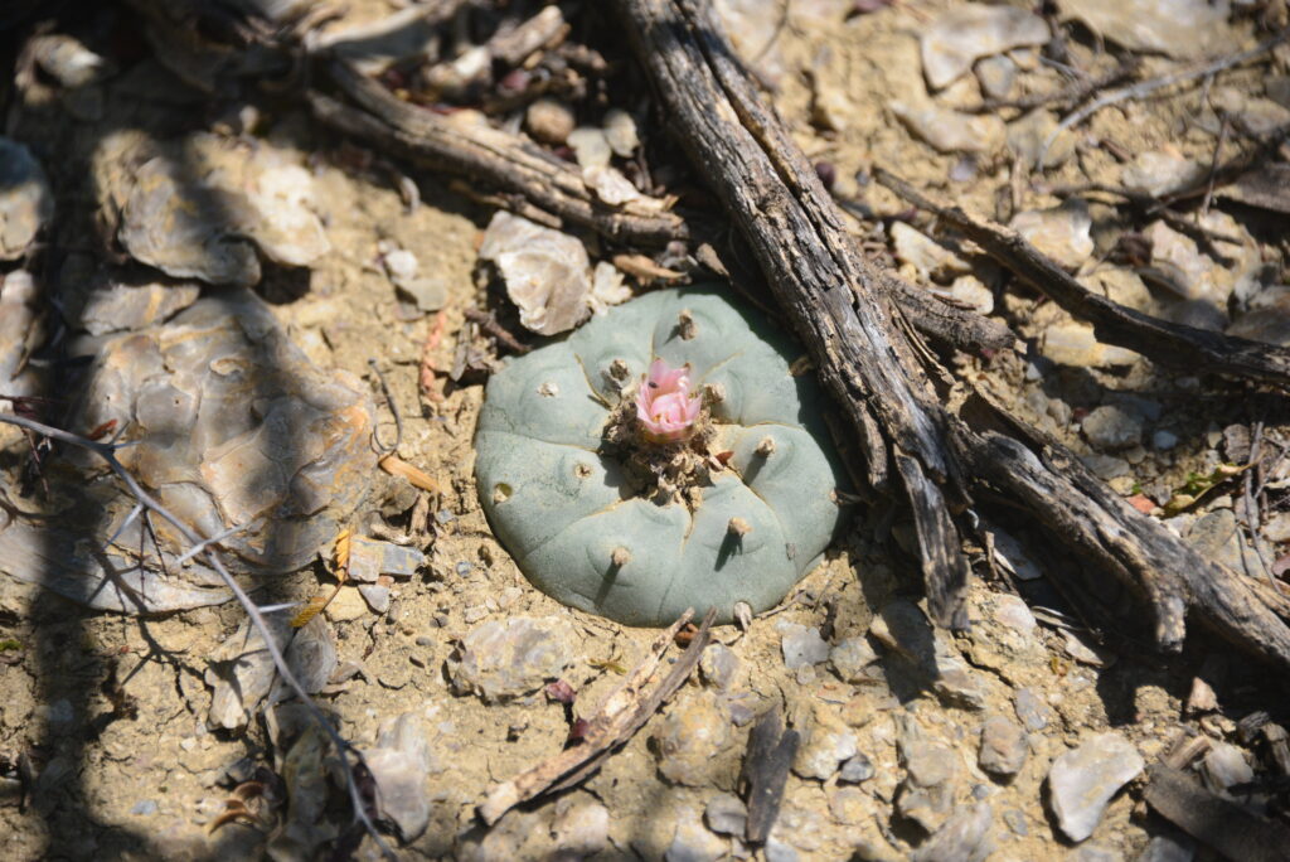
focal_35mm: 300
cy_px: 431
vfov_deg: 4.6
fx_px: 10756
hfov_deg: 6.9
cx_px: 645
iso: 800
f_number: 7.1
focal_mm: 300
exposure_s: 1/3200
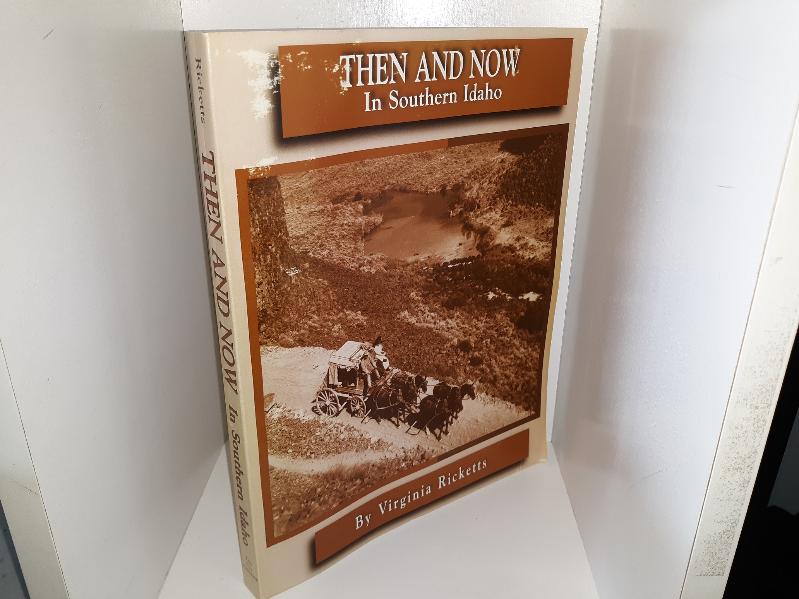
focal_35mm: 28
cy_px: 300
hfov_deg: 63.4
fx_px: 646
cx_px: 400
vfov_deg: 49.7
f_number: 1.7
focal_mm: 3.7
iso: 50
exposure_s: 1/120
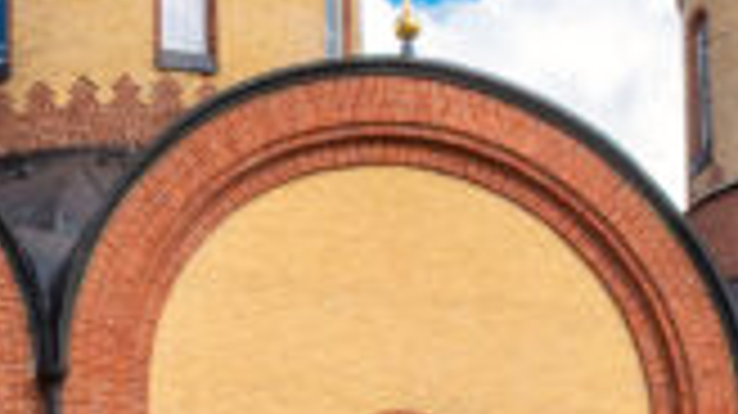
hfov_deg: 13.2
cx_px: -216
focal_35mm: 157
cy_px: 416
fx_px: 3070
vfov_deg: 7.7
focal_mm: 16
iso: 200
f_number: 10
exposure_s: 1/200
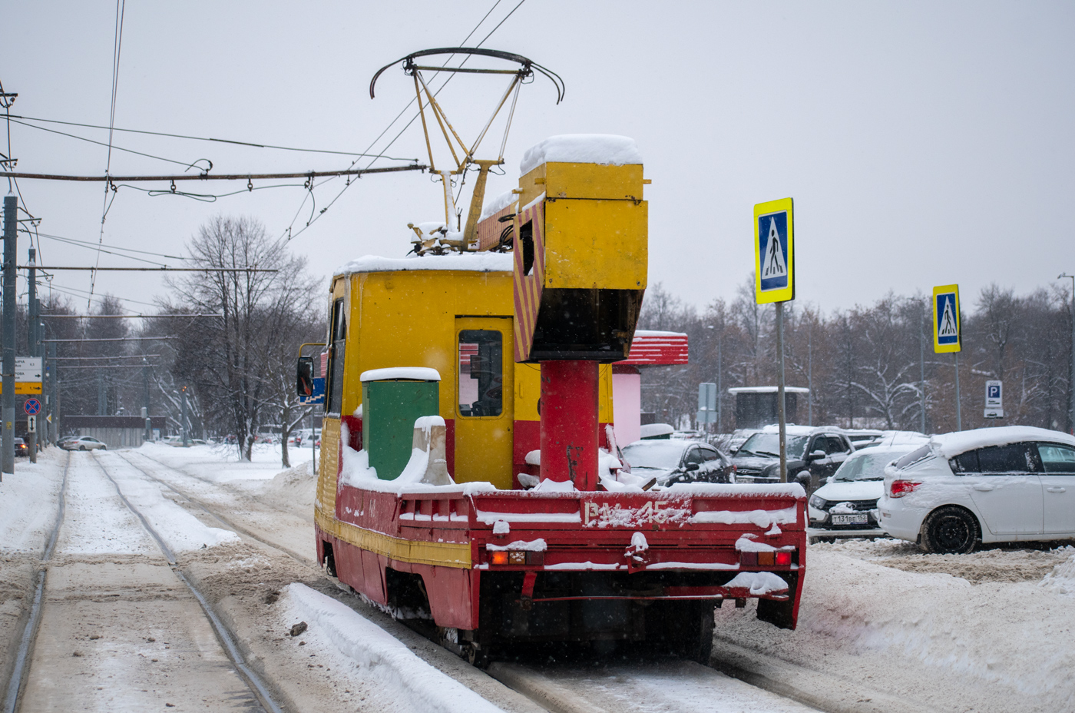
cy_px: 356
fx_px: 3219
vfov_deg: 12.6
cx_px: 538
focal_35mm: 108
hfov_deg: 19.0
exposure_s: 1/250
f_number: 4.8
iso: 360
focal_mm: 72
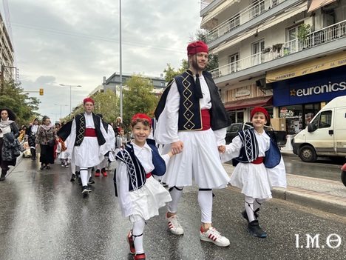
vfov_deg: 53.1
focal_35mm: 26
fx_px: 260
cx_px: 173
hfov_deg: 67.3
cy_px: 130
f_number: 1.5
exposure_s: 1/499
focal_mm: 5.7
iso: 50
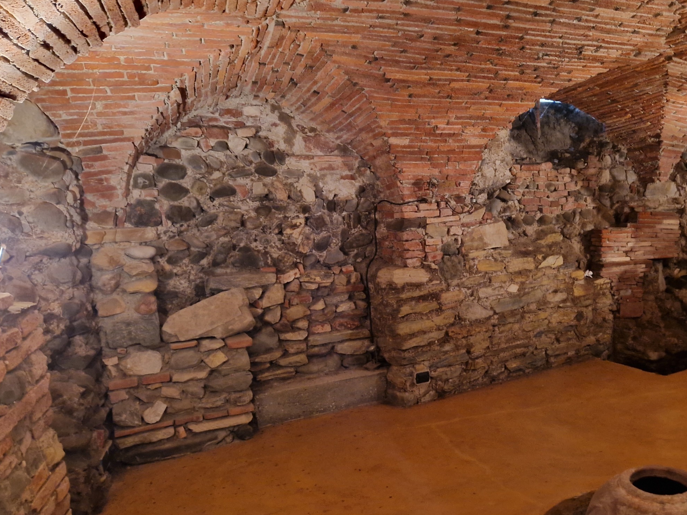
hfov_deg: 59.3
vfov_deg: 46.8
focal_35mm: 30
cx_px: 423
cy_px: 272
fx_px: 595
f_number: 1.8
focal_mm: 5.4
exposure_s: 1/25
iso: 640
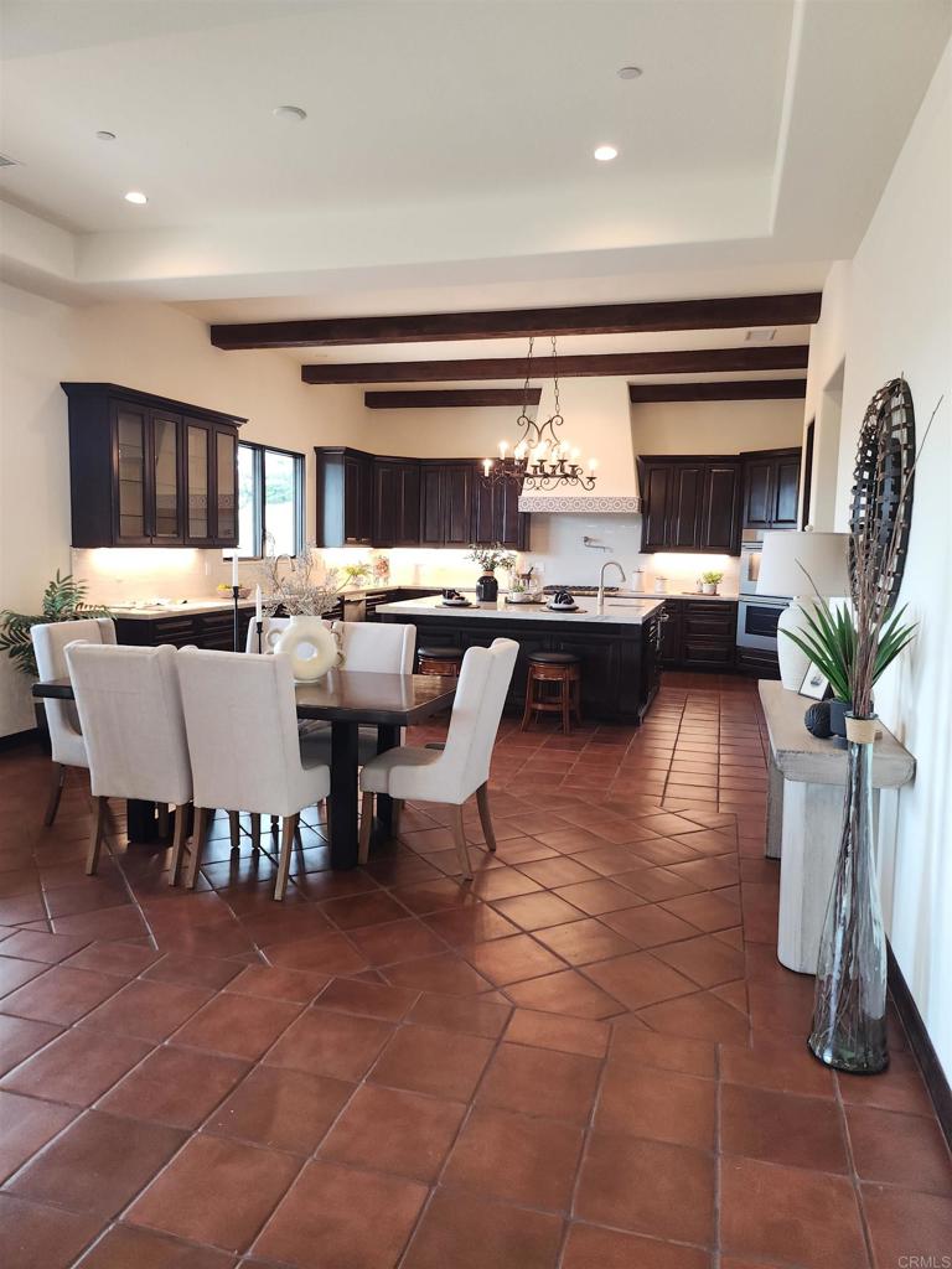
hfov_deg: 56.8
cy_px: 634
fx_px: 880
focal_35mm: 24
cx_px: 476
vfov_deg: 71.6
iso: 80
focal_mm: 5
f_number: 1.8
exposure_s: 1/60
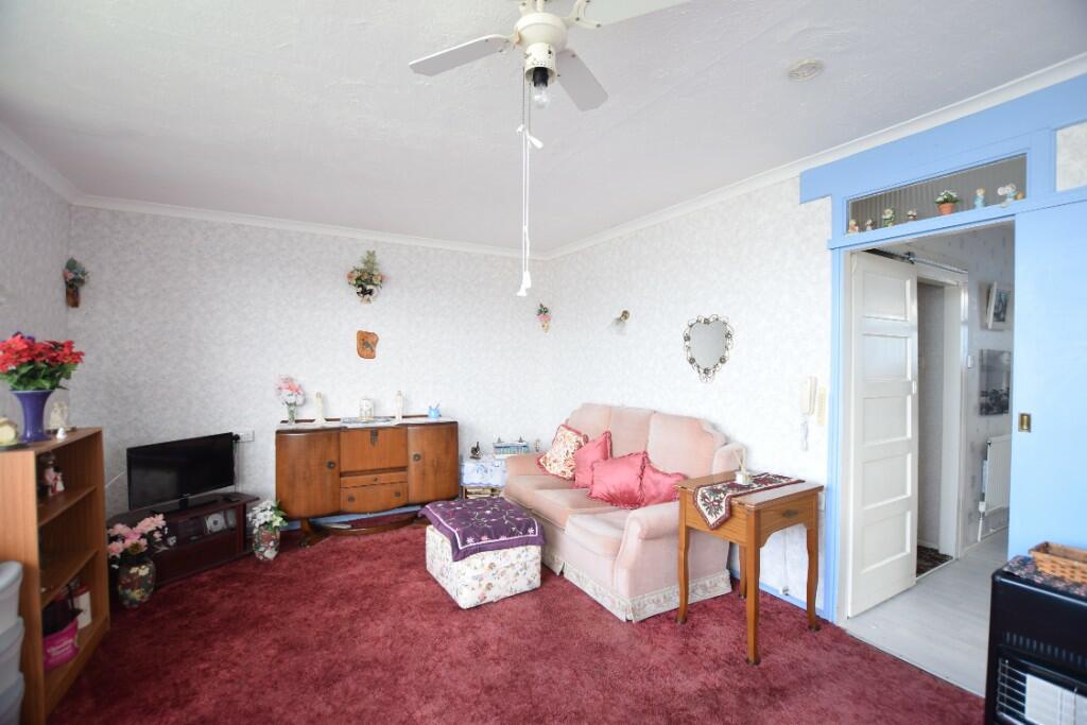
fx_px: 453
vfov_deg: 77.3
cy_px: 362
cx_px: 544
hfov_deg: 100.4
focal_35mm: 15
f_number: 3.5
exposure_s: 1/15
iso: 200
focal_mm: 10
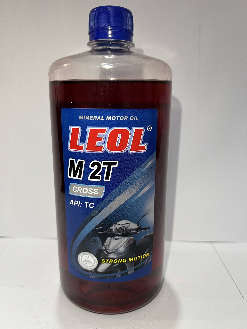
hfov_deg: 53.1
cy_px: 164
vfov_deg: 67.3
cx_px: 124
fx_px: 247
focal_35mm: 26
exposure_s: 1/50
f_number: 1.5
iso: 100
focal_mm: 5.7
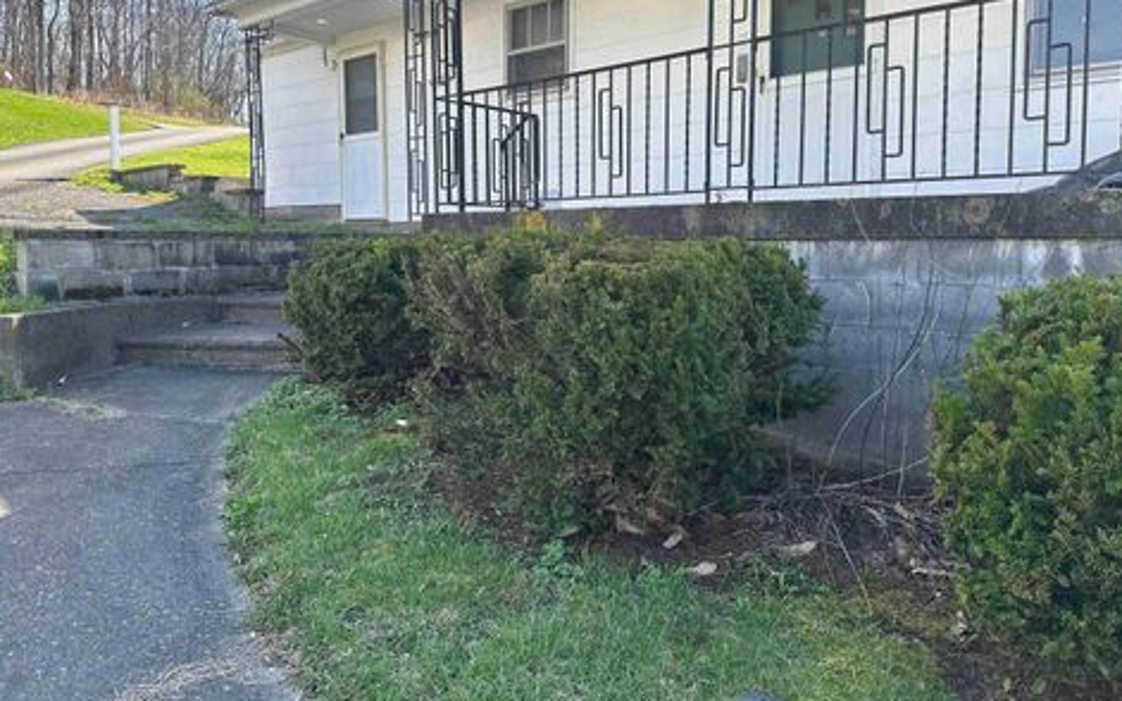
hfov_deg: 68.4
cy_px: 285
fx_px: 825
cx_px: 569
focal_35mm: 27
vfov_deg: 45.8
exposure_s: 1/952
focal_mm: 6.86
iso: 80
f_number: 1.78
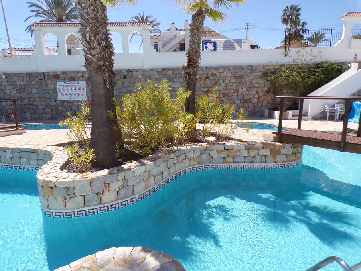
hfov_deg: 71.6
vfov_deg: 56.8
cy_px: 136
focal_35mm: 24
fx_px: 250
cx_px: 180
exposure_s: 1/300
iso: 80
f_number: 5.8
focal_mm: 4.3
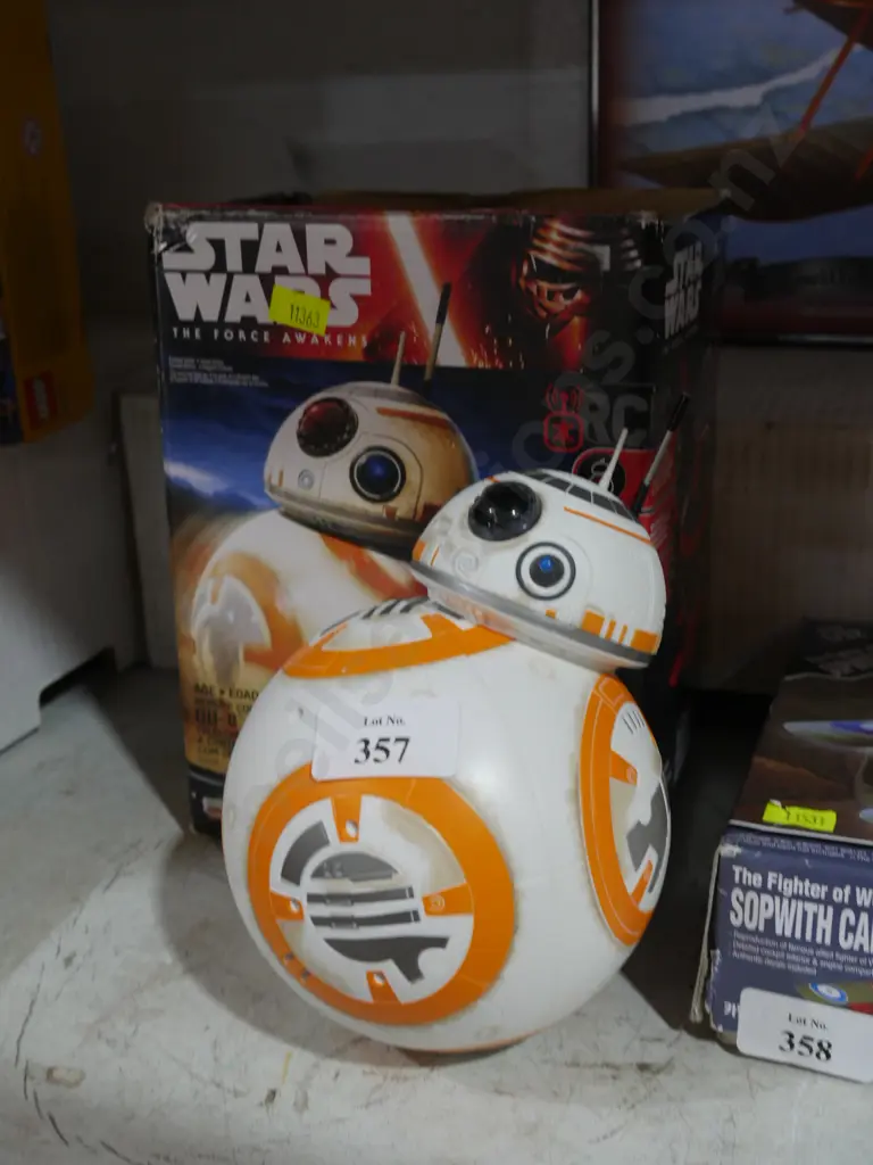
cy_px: 582
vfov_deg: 46.8
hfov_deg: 36.0
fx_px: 1345
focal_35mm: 40
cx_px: 436
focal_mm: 20
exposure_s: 1/60
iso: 800
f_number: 5.6
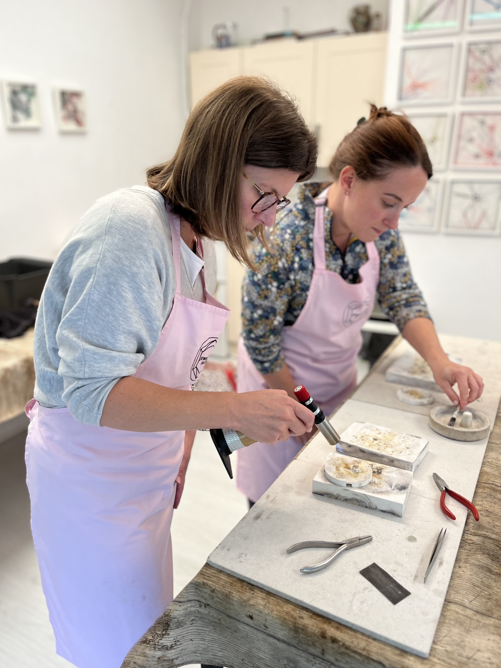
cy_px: 336
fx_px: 521
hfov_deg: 51.3
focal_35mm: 27
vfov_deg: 65.3
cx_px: 241
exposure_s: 1/122
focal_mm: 5.1
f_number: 1.6
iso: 64
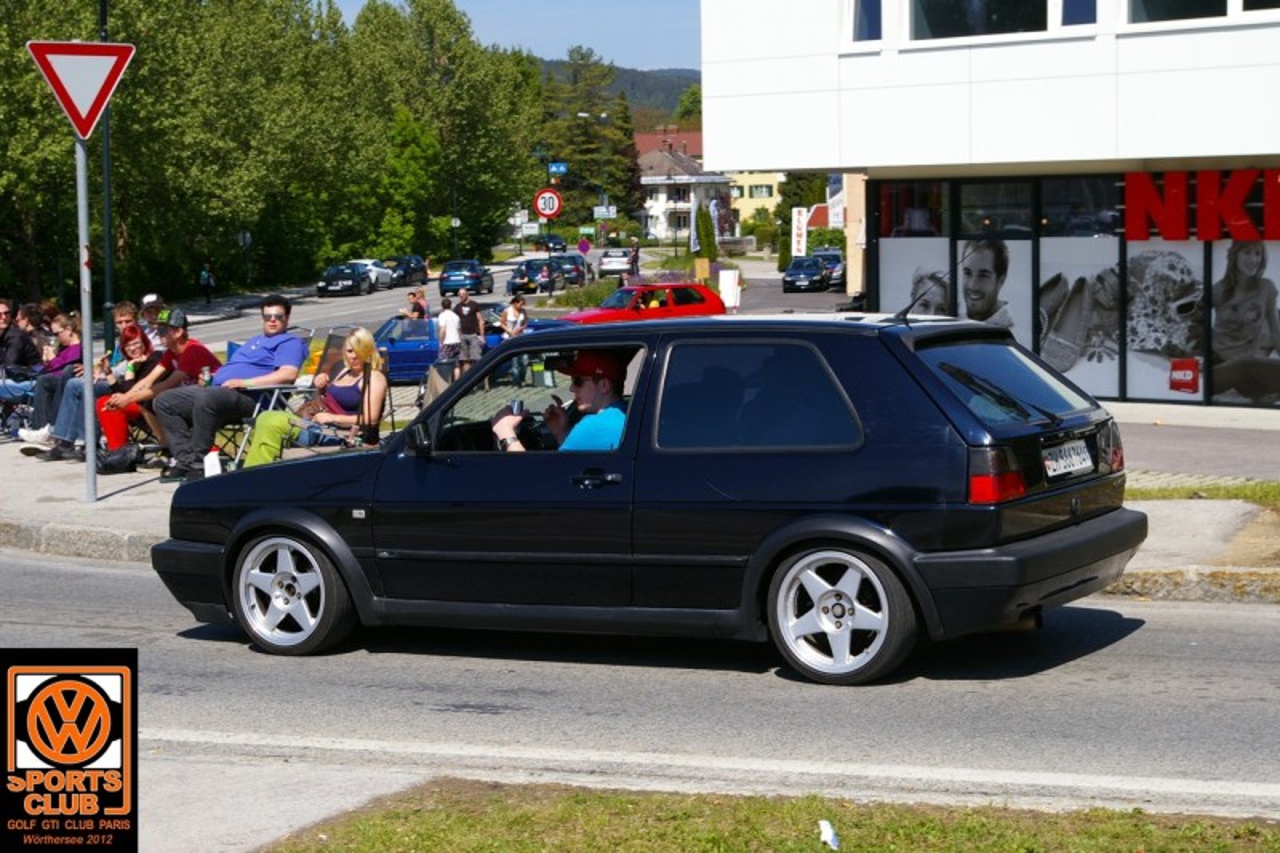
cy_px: 426
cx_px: 640
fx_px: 2399
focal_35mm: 68
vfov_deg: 20.2
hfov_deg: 29.9
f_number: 9.5
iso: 200
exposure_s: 1/250
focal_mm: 45
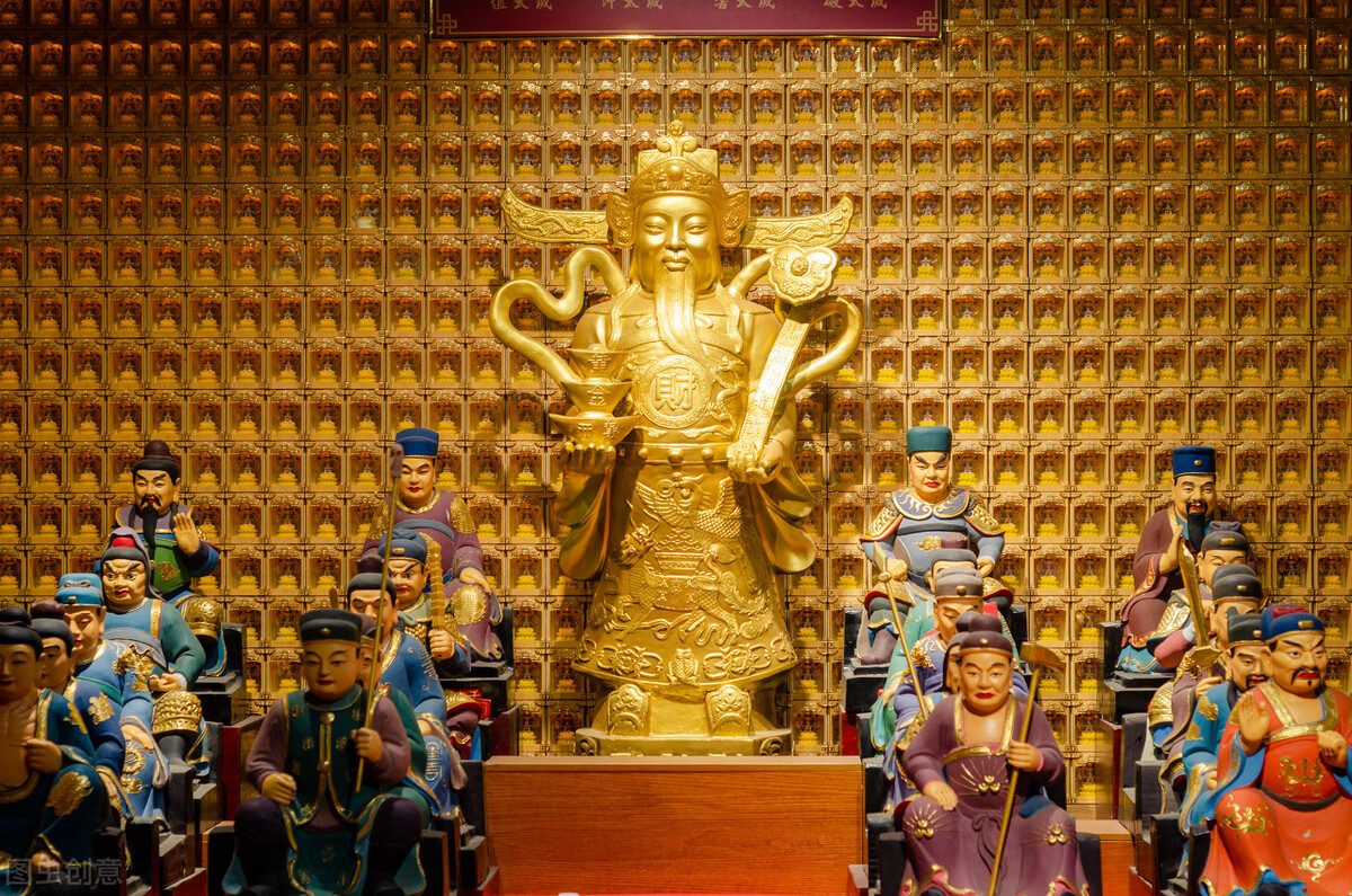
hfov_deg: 27.0
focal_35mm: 75
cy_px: 448
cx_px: 676
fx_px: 2811
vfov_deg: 18.1
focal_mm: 50
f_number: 3.5
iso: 125
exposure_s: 1/80
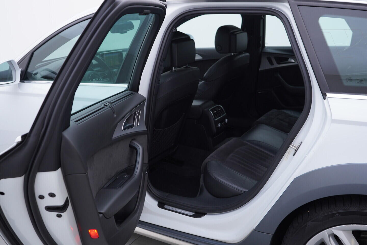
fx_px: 367
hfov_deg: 53.1
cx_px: 184
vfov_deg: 36.9
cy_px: 122
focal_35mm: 36
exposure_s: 1/60
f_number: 3.5
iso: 125
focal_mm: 24
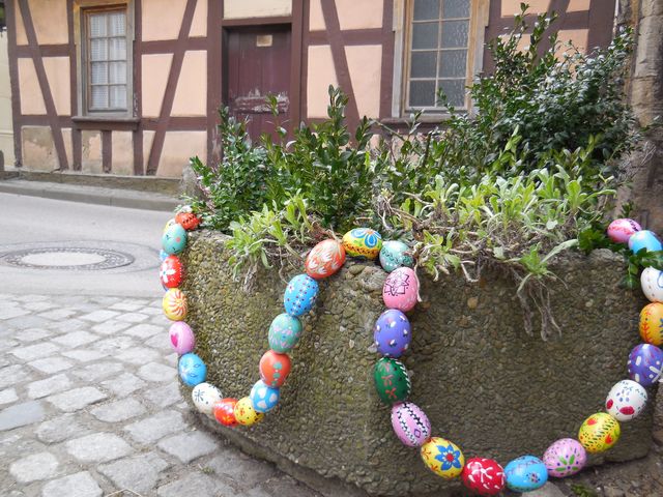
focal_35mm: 30
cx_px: 332
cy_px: 248
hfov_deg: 60.0
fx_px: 575
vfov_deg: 46.8
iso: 125
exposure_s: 1/100
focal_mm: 5.3
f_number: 3.2
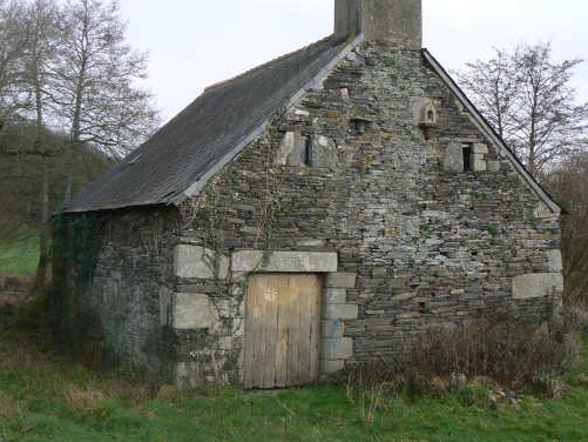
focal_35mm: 49
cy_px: 163
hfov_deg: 38.8
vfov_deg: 29.6
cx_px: 333
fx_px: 833
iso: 80
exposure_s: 1/100
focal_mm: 6
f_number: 5.6
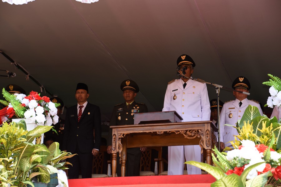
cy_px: 94
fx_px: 820
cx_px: 140
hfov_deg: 19.5
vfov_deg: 13.0
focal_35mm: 105
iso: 160
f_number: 7.1
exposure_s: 1/250
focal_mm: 70
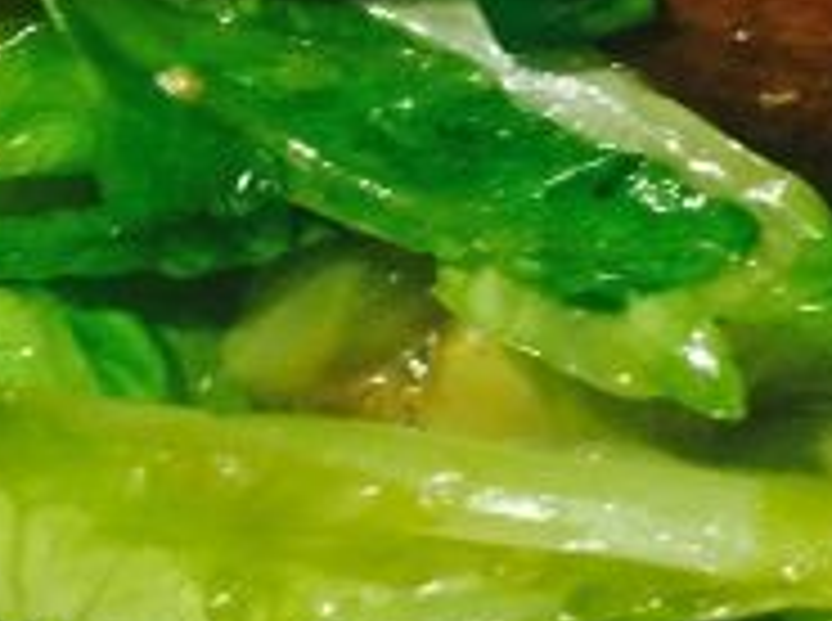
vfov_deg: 13.0
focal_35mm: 110
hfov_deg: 17.8
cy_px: -151
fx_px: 2639
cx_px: 639
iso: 125
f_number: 2.2
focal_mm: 4.15
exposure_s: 1/8
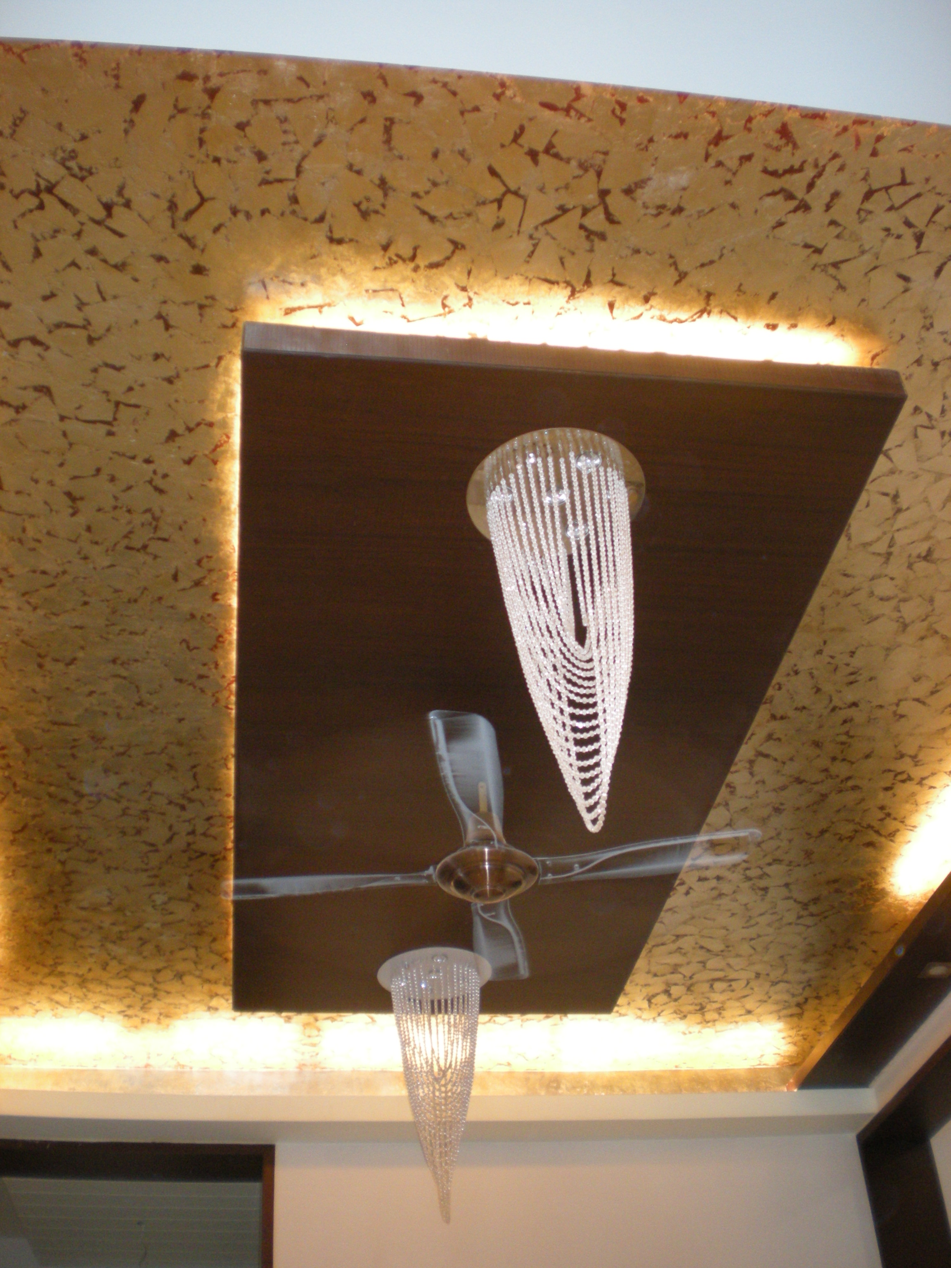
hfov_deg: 37.7
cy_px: 634
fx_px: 1392
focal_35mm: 38
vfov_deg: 49.0
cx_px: 476
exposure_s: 1/30
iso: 198
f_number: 3.1
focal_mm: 6.3
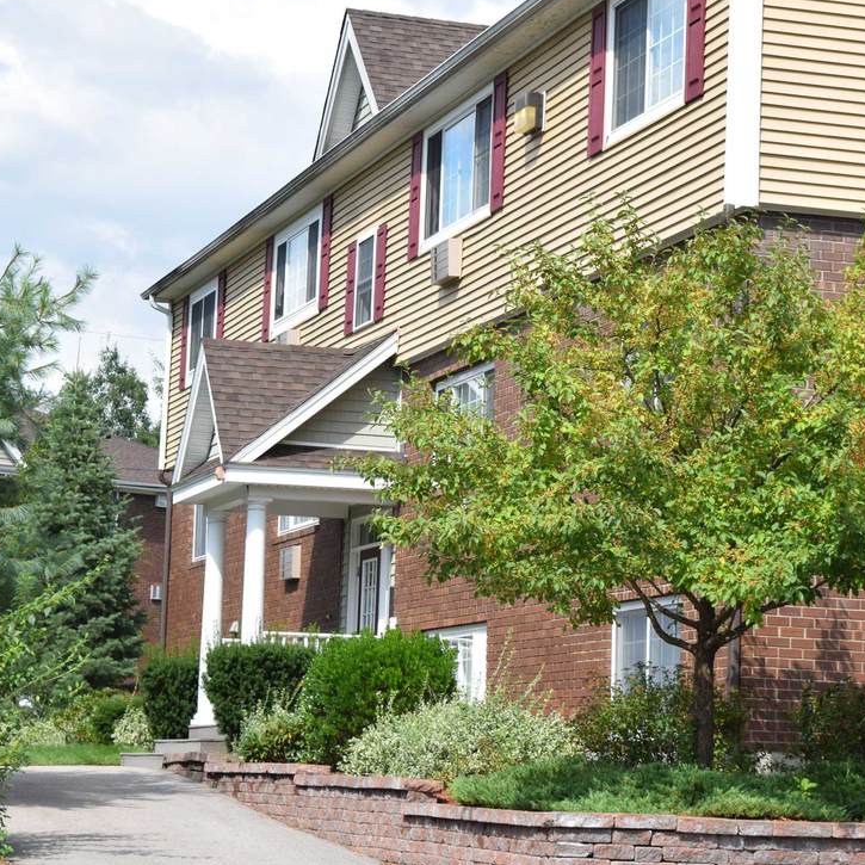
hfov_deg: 16.1
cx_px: 496
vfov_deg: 16.1
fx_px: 3053
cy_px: 403
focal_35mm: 108
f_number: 10
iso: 200
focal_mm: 48
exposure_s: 1/400
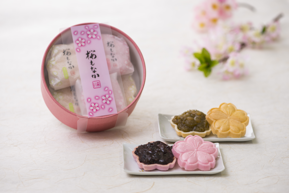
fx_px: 843
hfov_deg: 19.5
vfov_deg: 13.1
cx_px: 144
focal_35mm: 105
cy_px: 96
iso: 50
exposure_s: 1/25
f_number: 4.5
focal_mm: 105
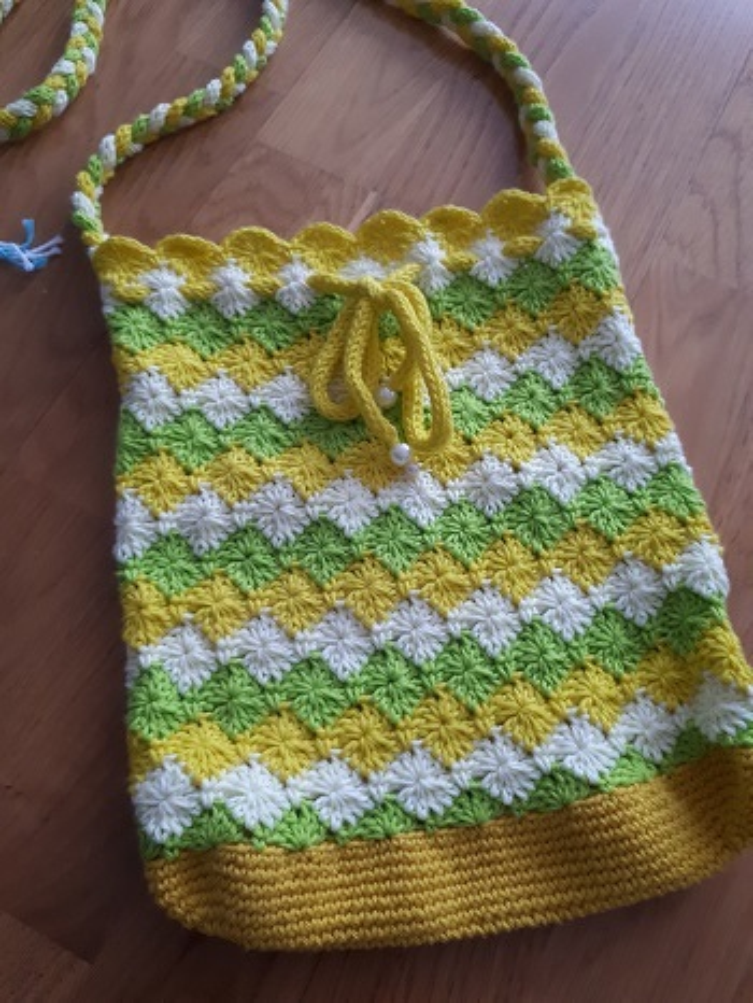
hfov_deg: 51.4
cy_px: 502
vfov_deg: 65.3
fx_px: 782
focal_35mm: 27
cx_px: 376
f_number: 1.9
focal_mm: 3.6
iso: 200
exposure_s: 1/33
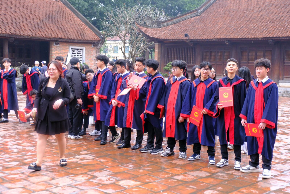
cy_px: 97
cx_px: 145
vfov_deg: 29.2
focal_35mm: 46
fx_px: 371
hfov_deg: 42.7
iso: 1000
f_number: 4.3
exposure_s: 1/250
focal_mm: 30.9
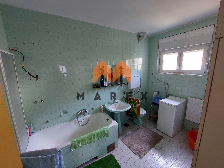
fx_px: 84
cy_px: 84
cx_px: 112
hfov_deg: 106.2
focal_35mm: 13
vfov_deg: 89.9
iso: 320
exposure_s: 1/50
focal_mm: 1.74
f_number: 2.2
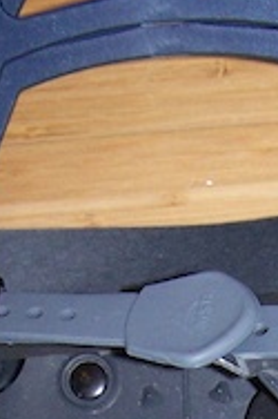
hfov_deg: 8.1
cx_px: 287
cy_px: 657
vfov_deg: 11.6
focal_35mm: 168
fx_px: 1949
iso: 140
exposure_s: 1/60
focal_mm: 6.3
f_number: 2.8
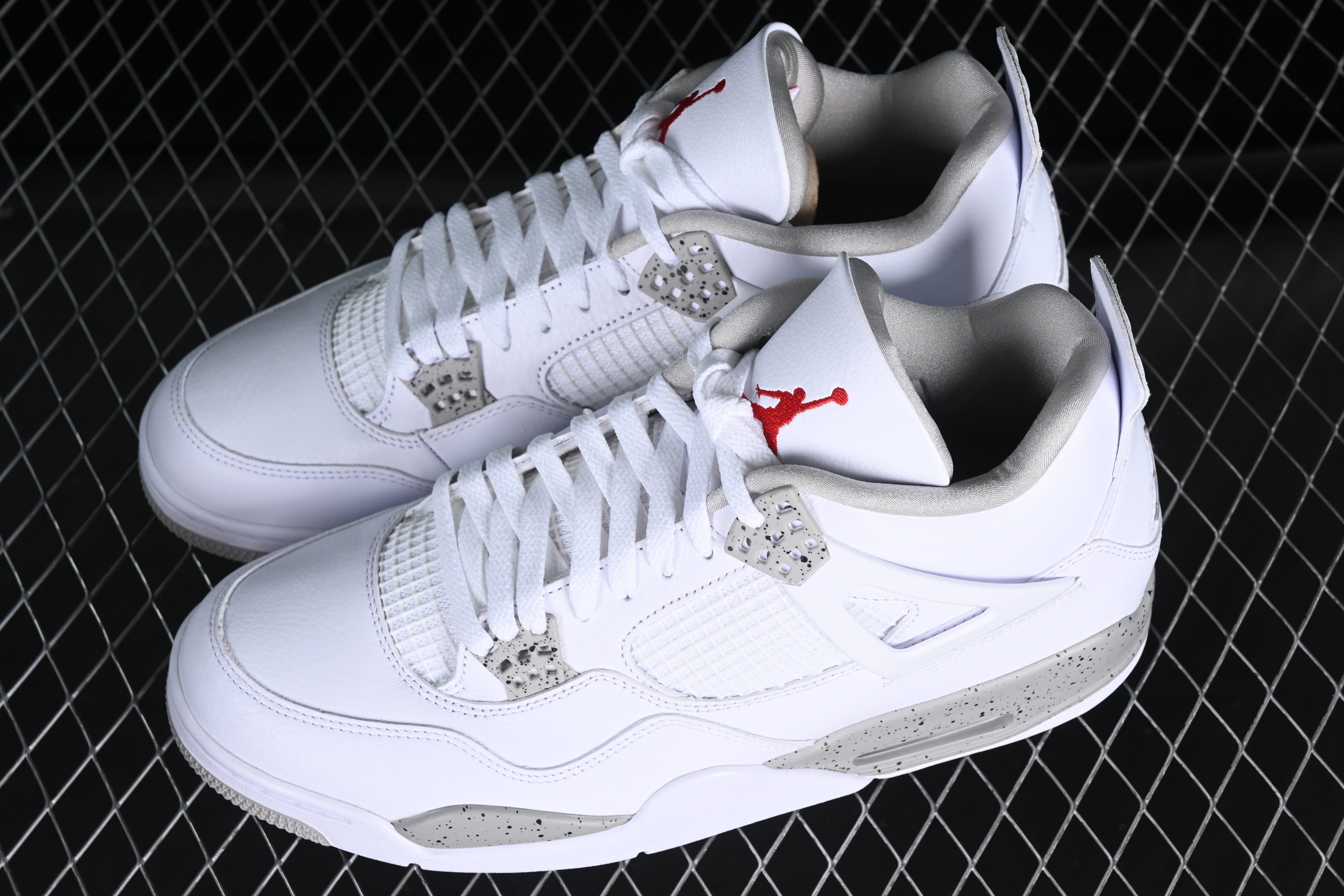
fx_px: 2800
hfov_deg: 27.0
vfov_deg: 18.2
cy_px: 448
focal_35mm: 75
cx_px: 672
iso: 160
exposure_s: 1/80
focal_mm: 50
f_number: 7.1
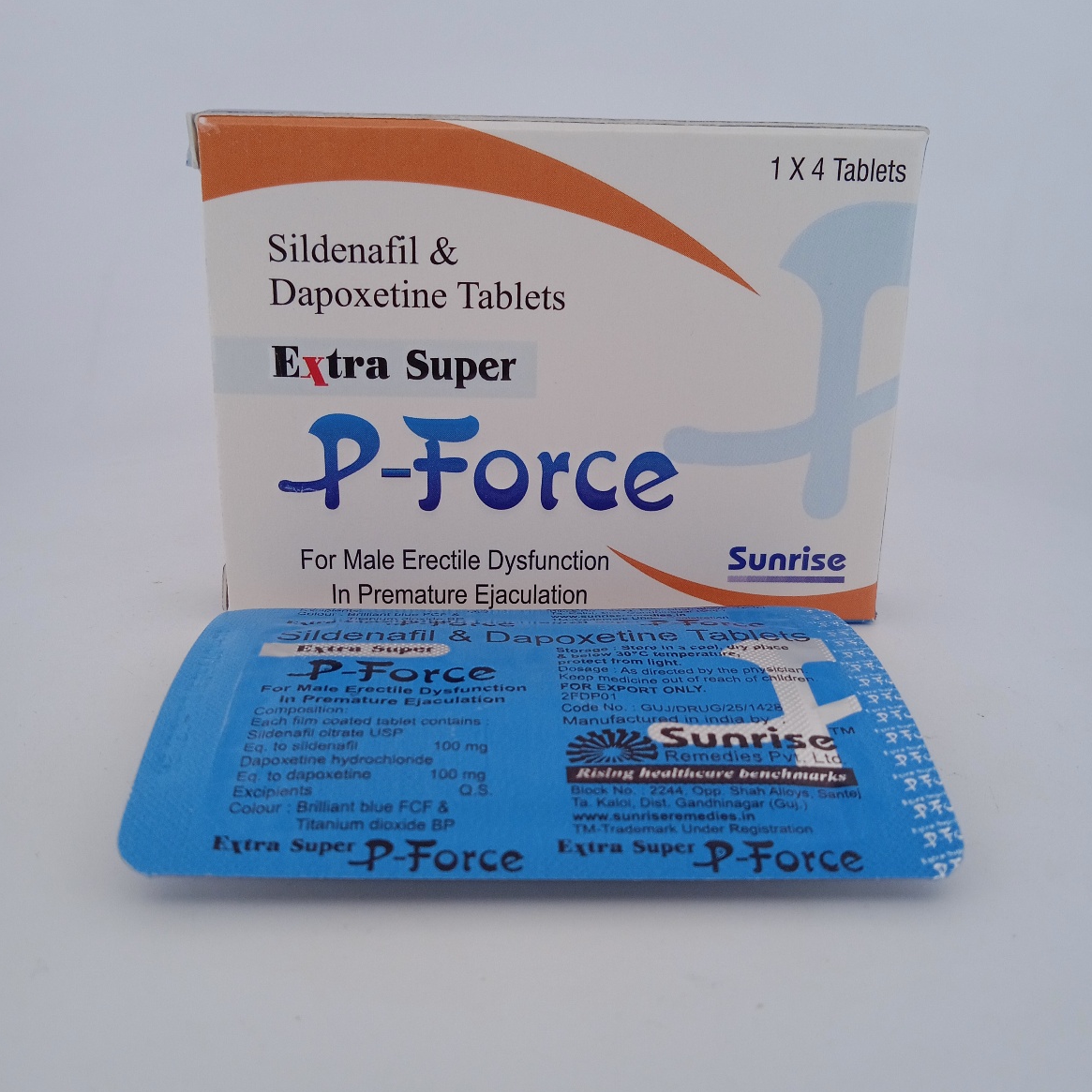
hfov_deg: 48.4
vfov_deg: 48.4
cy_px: 564
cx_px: 554
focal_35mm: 34
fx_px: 1213
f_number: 2.2
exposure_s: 1/182
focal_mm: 3.43
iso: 114
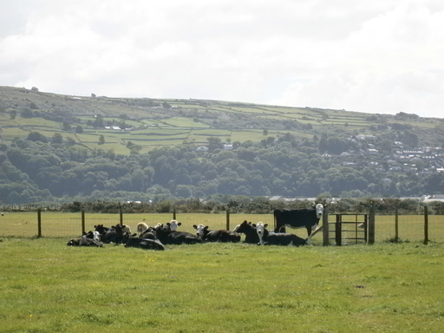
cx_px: 222
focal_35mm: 111
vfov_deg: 13.3
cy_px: 166
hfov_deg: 17.7
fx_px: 1424
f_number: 5.8
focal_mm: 19.6
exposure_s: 1/500
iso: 80
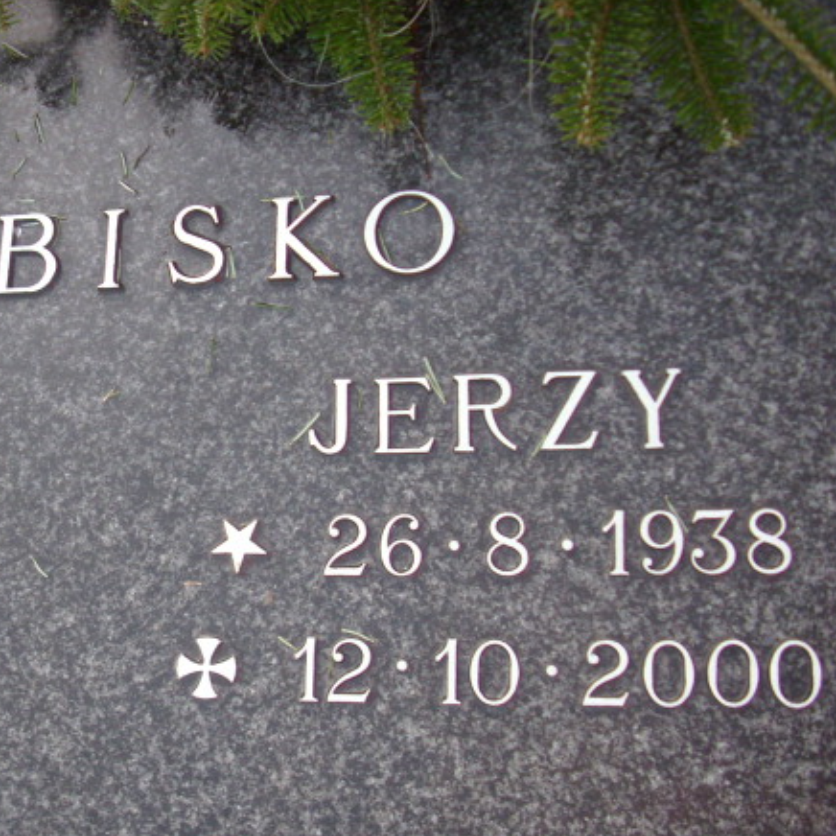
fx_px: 1312
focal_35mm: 48
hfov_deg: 34.9
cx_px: 247
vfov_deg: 35.3
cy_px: 451
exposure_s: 1/60
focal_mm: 6.2
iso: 200
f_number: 5.6
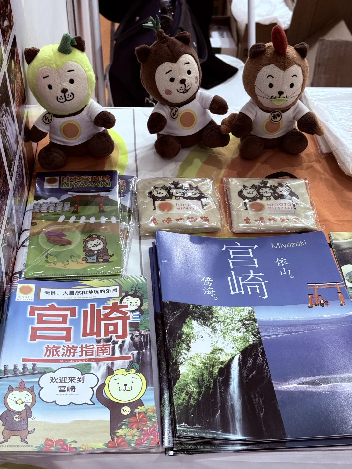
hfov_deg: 30.3
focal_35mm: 48
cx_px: 176
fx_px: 651
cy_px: 234
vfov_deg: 39.7
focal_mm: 6.76
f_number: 1.78
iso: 200
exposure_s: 1/50
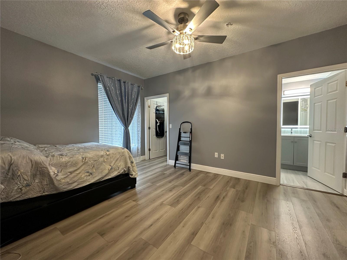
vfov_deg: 85.7
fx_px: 140
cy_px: 130
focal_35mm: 14
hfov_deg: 102.1
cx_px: 174
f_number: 2.2
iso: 250
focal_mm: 2.22
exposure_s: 1/60
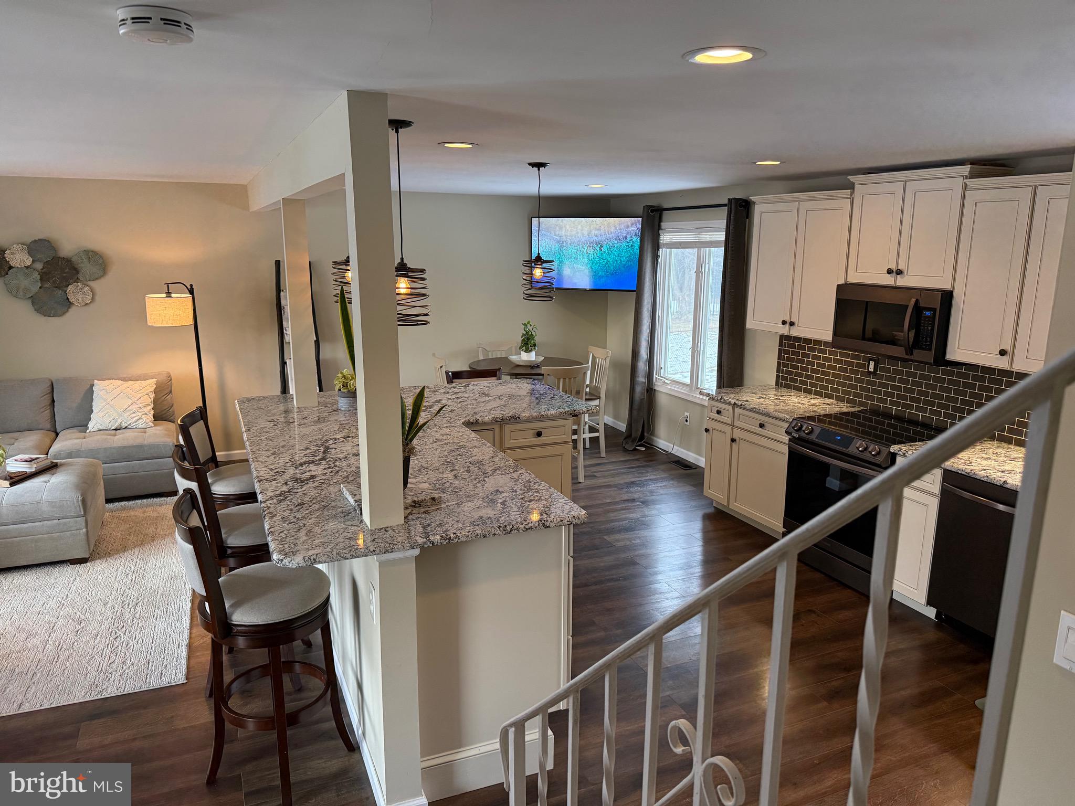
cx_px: 538
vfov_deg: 56.8
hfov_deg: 71.6
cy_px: 403
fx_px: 745
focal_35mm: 24
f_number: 1.78
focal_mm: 6.76
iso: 400
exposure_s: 1/120
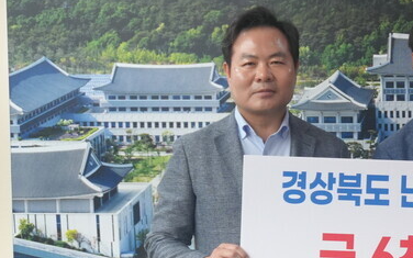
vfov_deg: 11.6
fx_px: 1275
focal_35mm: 113
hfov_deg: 17.7
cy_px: 117
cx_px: 465
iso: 1250
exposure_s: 1/160
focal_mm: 29
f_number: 4.5
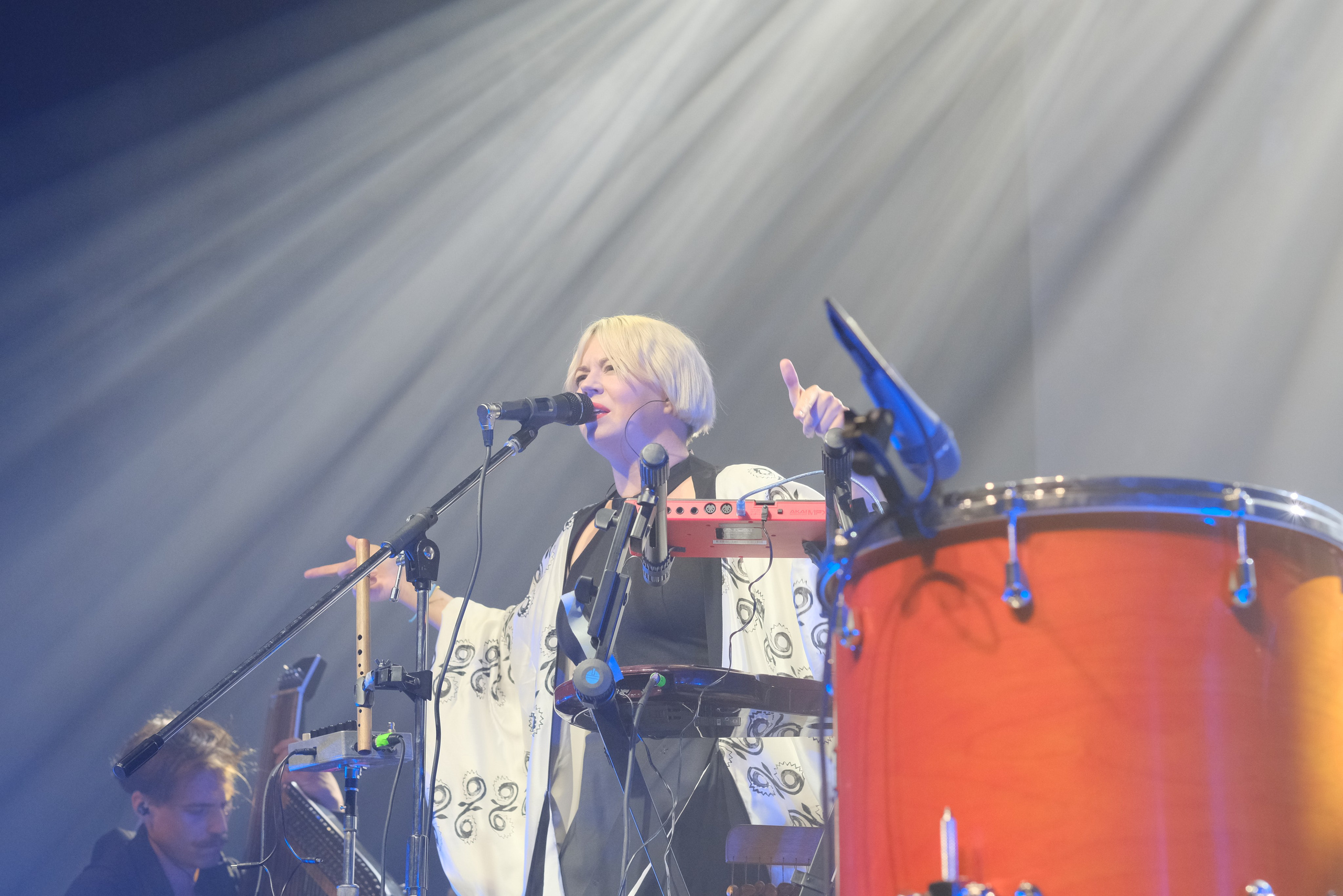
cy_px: 448
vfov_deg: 16.3
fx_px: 3134
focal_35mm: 84
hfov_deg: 24.2
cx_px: 672
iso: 1600
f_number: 4
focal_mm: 56
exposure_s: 1/100
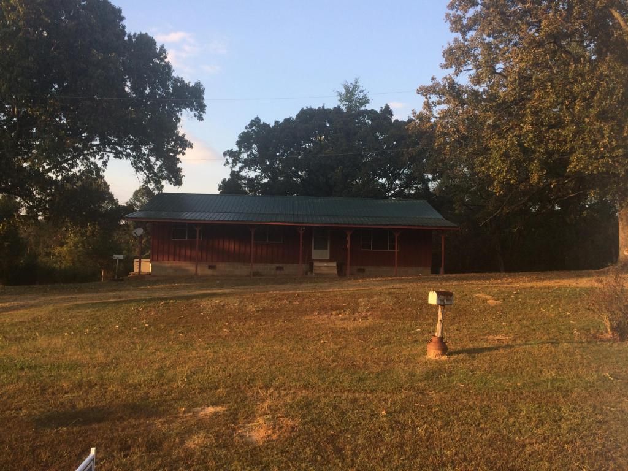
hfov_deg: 61.7
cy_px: 236
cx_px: 314
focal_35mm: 29
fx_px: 526
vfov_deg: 48.2
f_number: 2.2
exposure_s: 1/441
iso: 32
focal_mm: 4.15
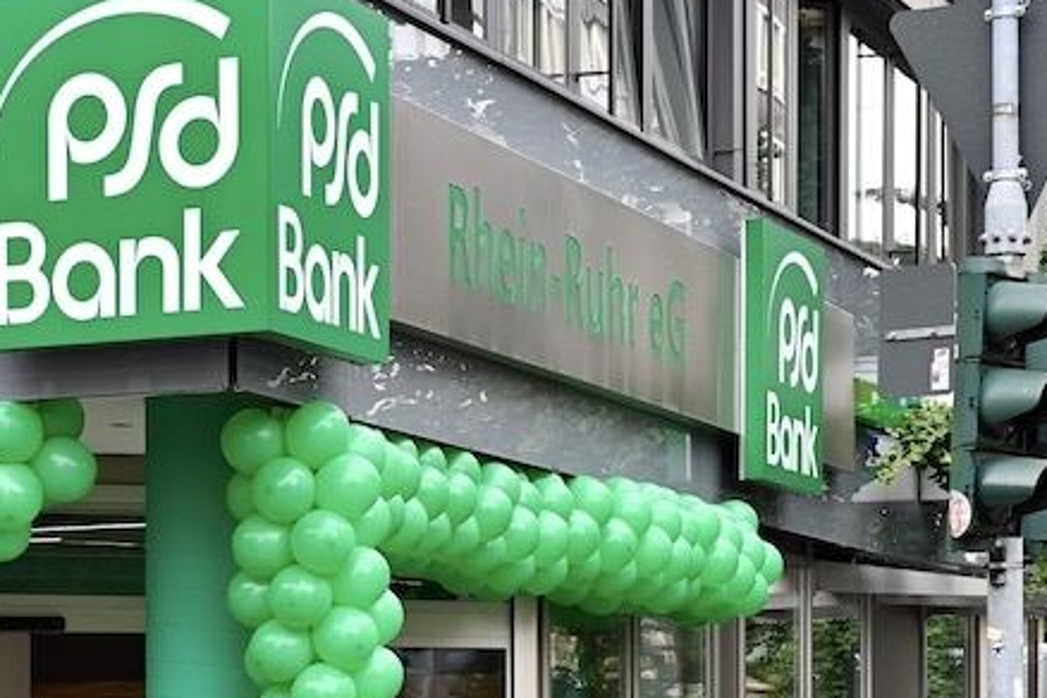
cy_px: 632
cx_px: 67
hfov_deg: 15.4
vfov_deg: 10.4
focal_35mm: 131
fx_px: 3810
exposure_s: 1/125
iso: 100
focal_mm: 56
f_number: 4
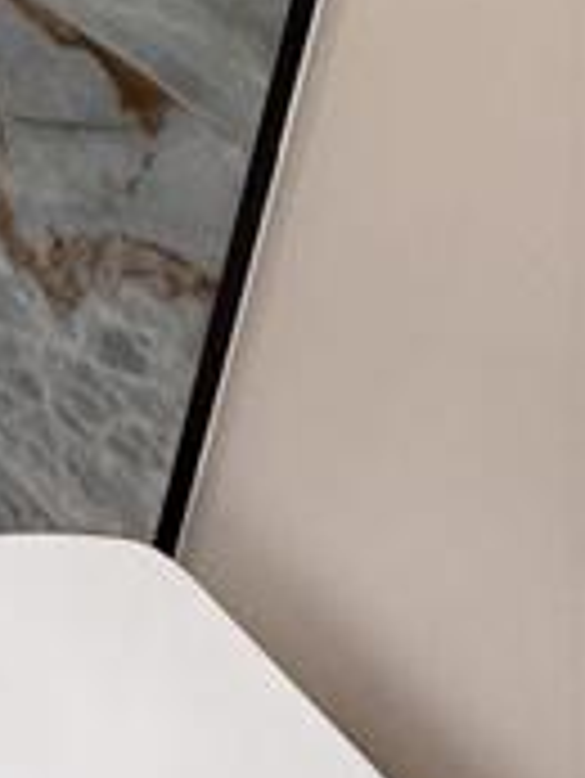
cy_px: -387
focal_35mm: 83
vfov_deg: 20.3
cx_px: -1138
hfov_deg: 11.3
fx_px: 1868
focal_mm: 2.22
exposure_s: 1/120
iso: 200
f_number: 2.2
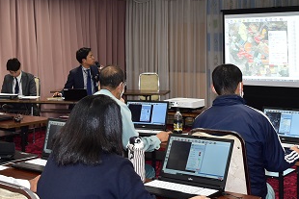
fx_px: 549
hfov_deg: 30.4
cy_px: 33
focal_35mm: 66
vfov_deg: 20.3
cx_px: 113
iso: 500
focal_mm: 21
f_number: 6.3
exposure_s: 1/60
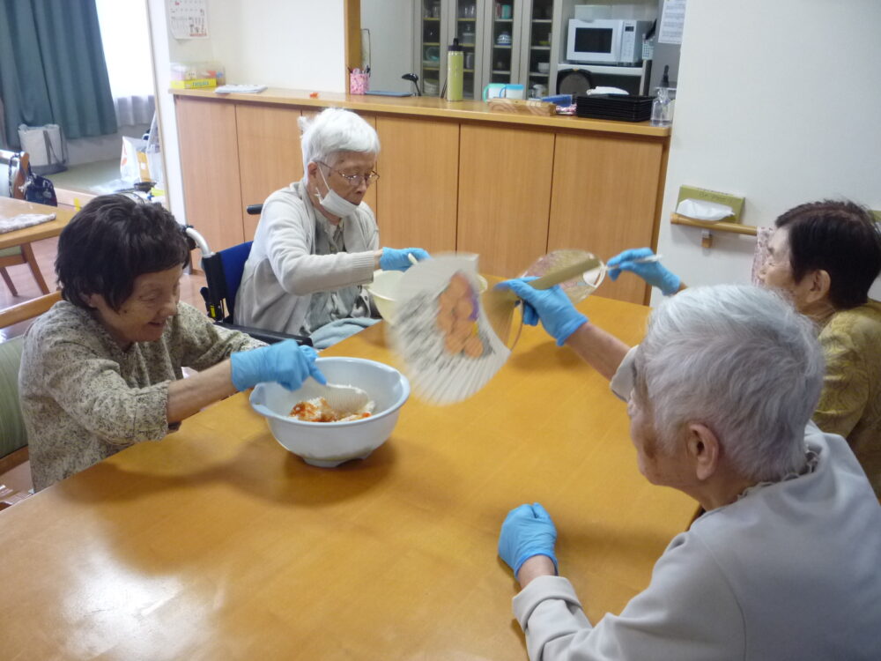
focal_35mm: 30
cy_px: 330
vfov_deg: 46.8
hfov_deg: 60.0
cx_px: 440
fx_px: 764
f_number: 3.3
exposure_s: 1/30
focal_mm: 5.2
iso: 320
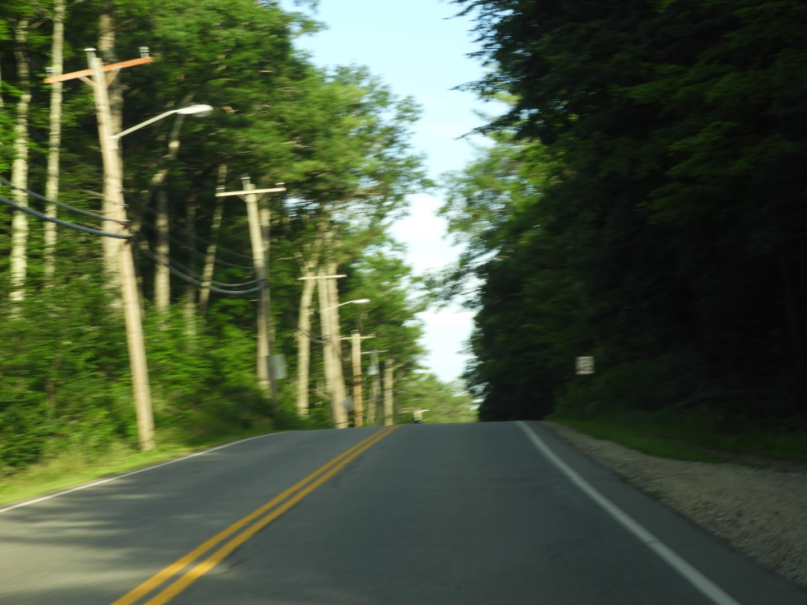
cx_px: 404
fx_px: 2448
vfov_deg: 14.1
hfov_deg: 18.7
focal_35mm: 105
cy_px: 302
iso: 100
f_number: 4.8
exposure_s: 1/100
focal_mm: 18.8
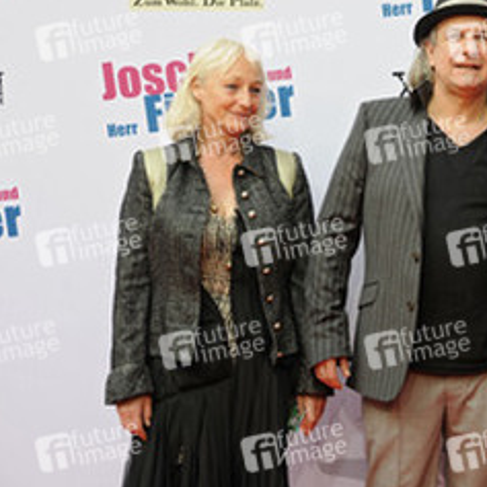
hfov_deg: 15.6
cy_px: 191
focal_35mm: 110
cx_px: 445
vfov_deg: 15.8
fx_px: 1751
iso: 500
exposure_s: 1/200
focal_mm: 68
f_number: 6.3
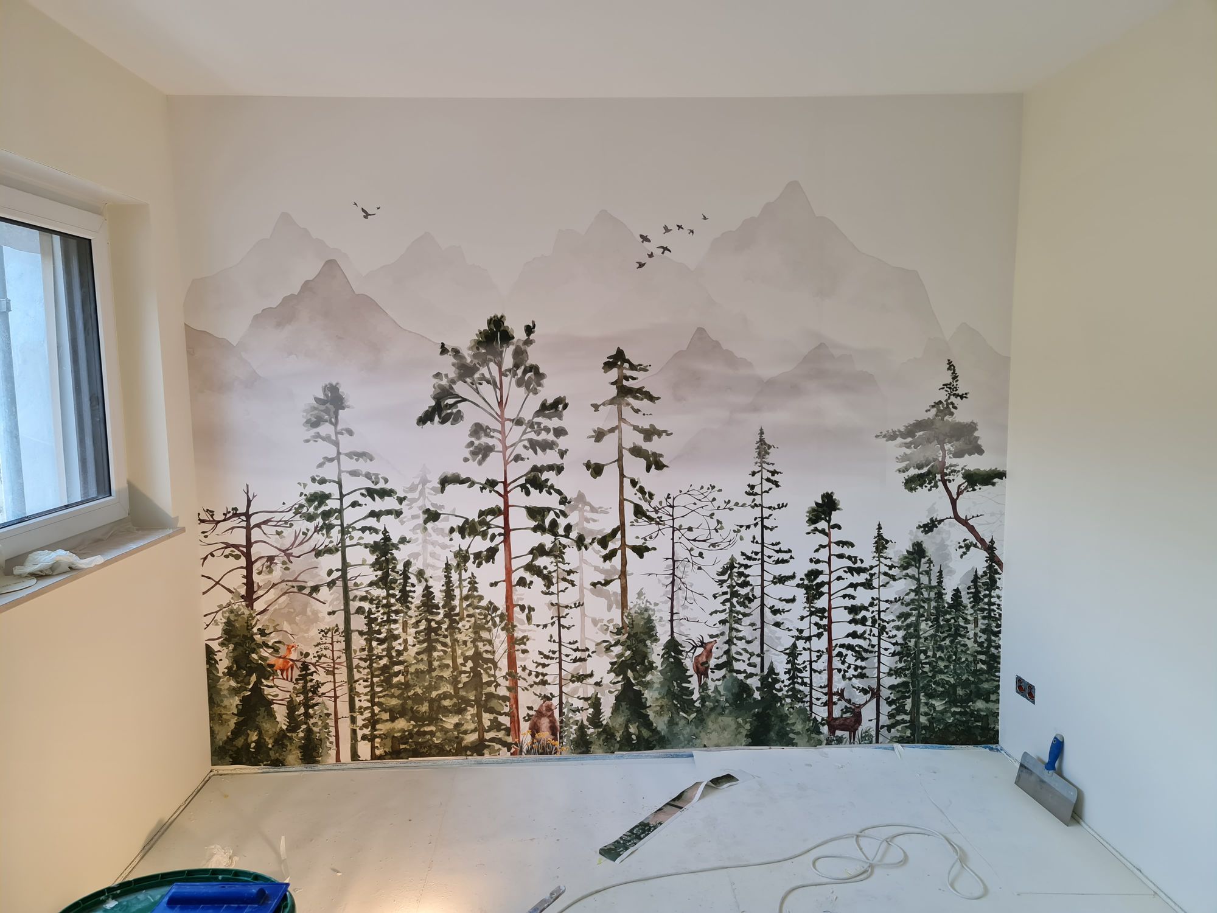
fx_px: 879
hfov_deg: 69.4
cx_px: 608
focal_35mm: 25
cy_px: 456
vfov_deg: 54.9
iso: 50
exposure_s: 1/100
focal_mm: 7
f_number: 1.8
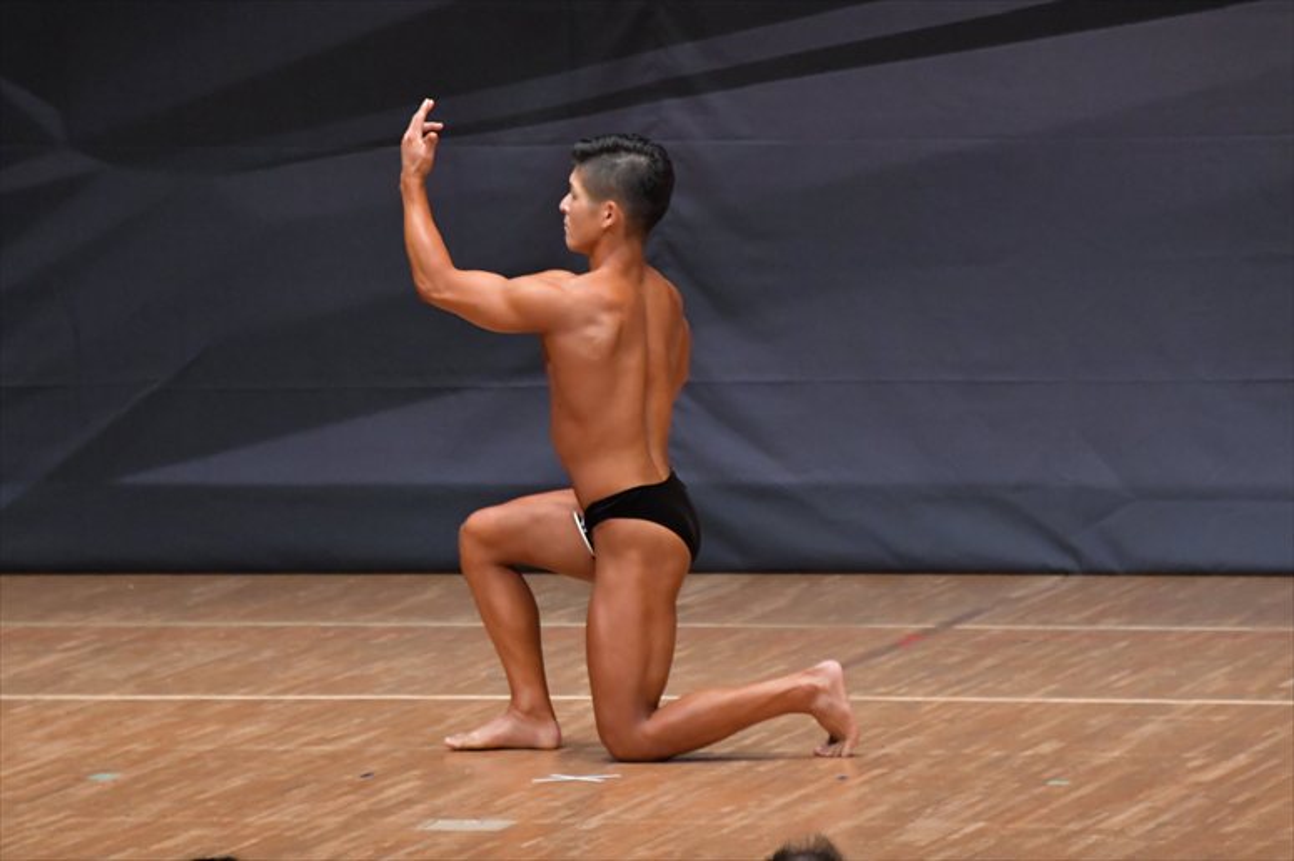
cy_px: 430
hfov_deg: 6.5
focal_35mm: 315
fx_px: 11317
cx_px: 647
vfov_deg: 4.4
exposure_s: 1/400
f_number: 5.6
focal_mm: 210
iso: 6400
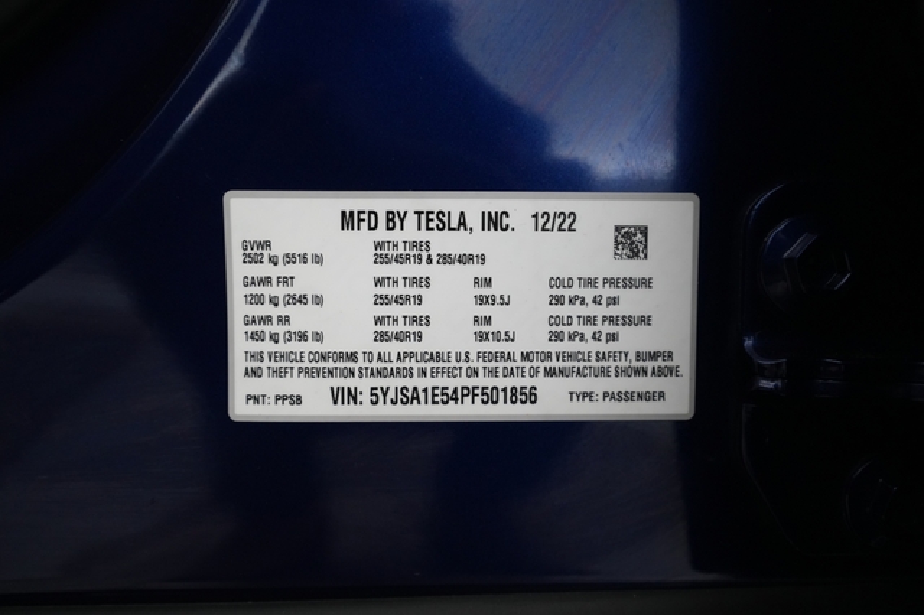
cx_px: 462
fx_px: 718
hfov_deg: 65.5
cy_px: 308
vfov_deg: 46.4
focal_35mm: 28
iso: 3200
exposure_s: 1/60
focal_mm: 28
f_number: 4
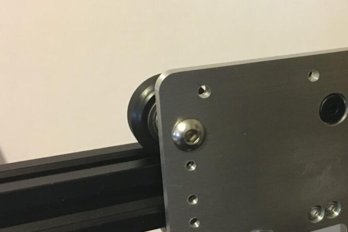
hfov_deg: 36.8
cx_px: 251
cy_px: 107
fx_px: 512
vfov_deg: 25.5
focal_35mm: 53
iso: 320
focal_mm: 4.15
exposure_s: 1/17
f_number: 2.2
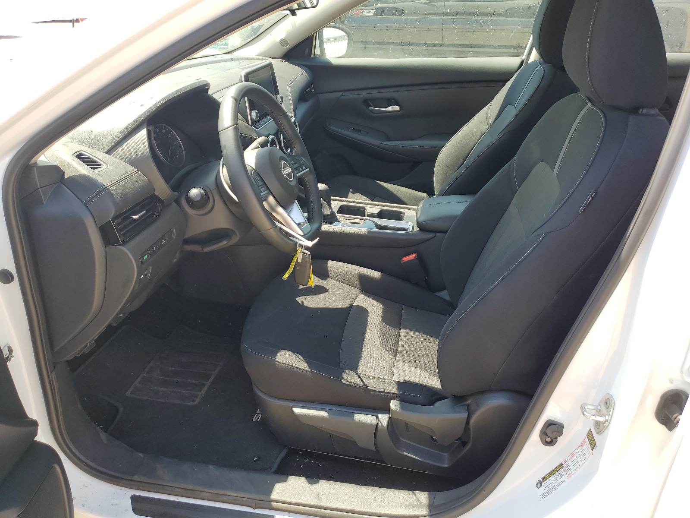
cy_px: 259
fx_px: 518
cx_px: 345
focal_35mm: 26
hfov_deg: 67.3
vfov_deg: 53.1
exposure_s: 1/476
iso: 50
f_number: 1.5
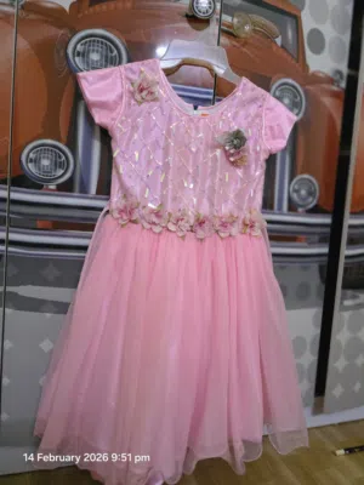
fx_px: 322
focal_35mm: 23
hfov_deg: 58.9
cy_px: 242
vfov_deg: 73.9
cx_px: 182
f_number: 1.7
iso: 1600
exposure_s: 1/120
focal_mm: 6.3
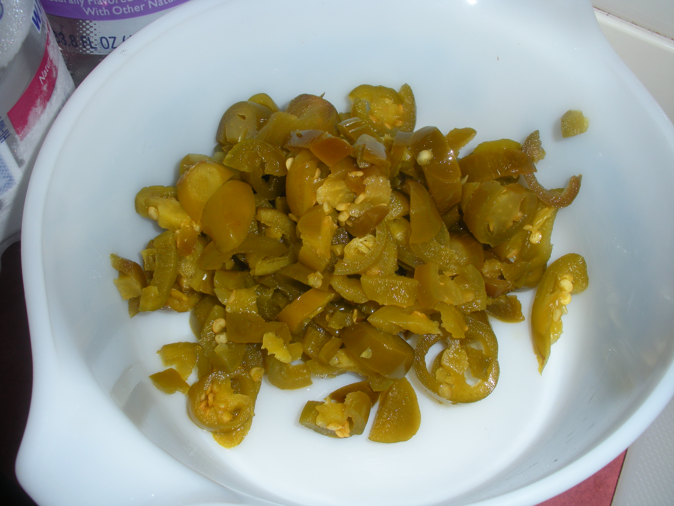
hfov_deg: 51.4
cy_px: 253
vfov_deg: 39.7
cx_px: 337
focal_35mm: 36
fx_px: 701
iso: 64
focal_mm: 6.3
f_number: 5.6
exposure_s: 1/60
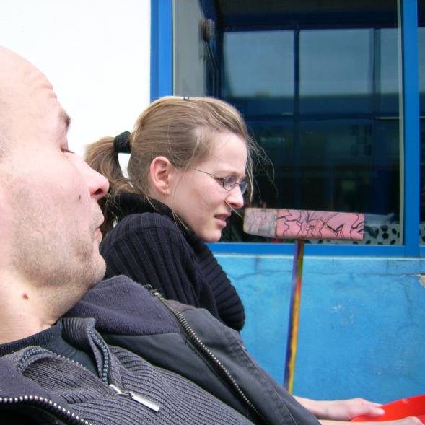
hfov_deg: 39.6
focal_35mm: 42
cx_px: 144
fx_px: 583
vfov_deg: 40.0
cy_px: 215
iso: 50
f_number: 2.8
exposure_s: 1/353
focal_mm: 5.95
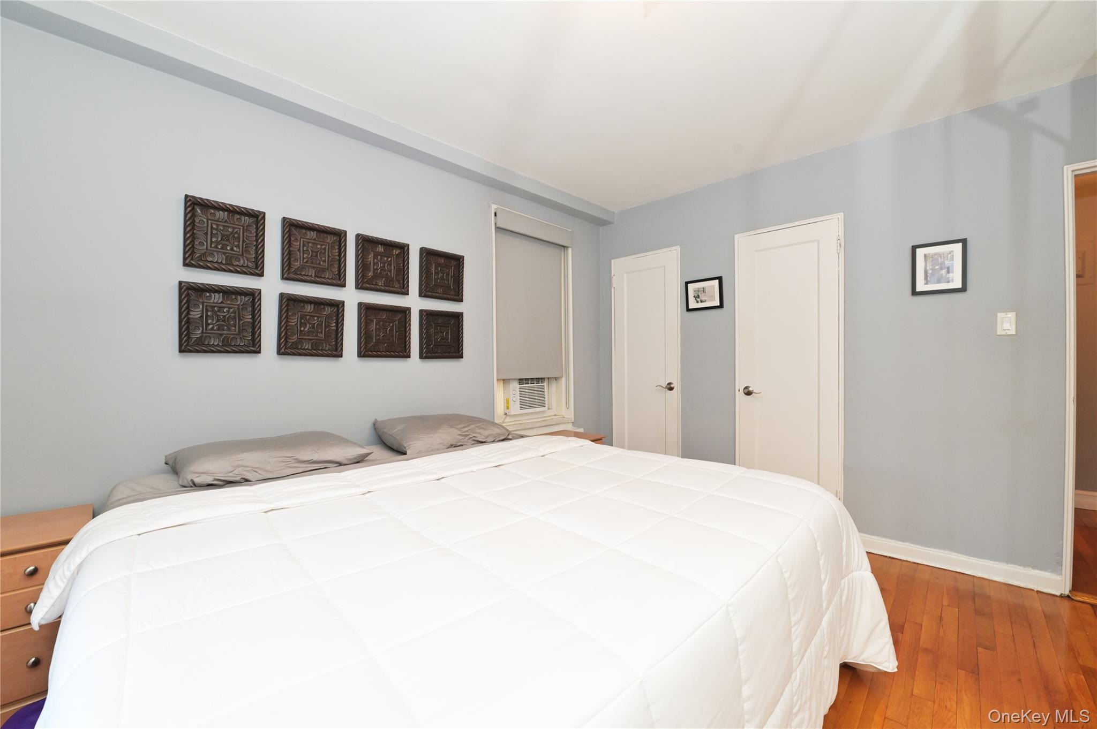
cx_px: 548
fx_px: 426
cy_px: 364
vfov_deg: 81.1
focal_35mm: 14
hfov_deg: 104.3
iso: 1600
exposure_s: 1/50
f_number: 7.1
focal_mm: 14
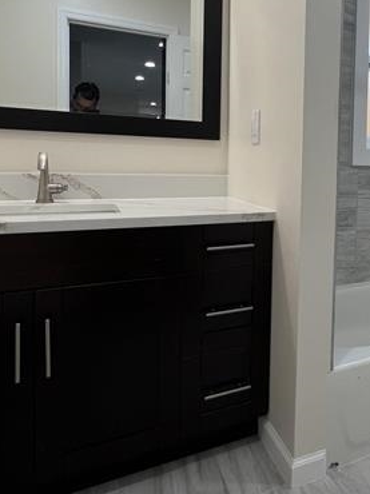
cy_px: 184
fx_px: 385
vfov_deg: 64.4
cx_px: 315
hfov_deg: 47.4
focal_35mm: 27
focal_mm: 1.57
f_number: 1.8
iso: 64
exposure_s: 1/120
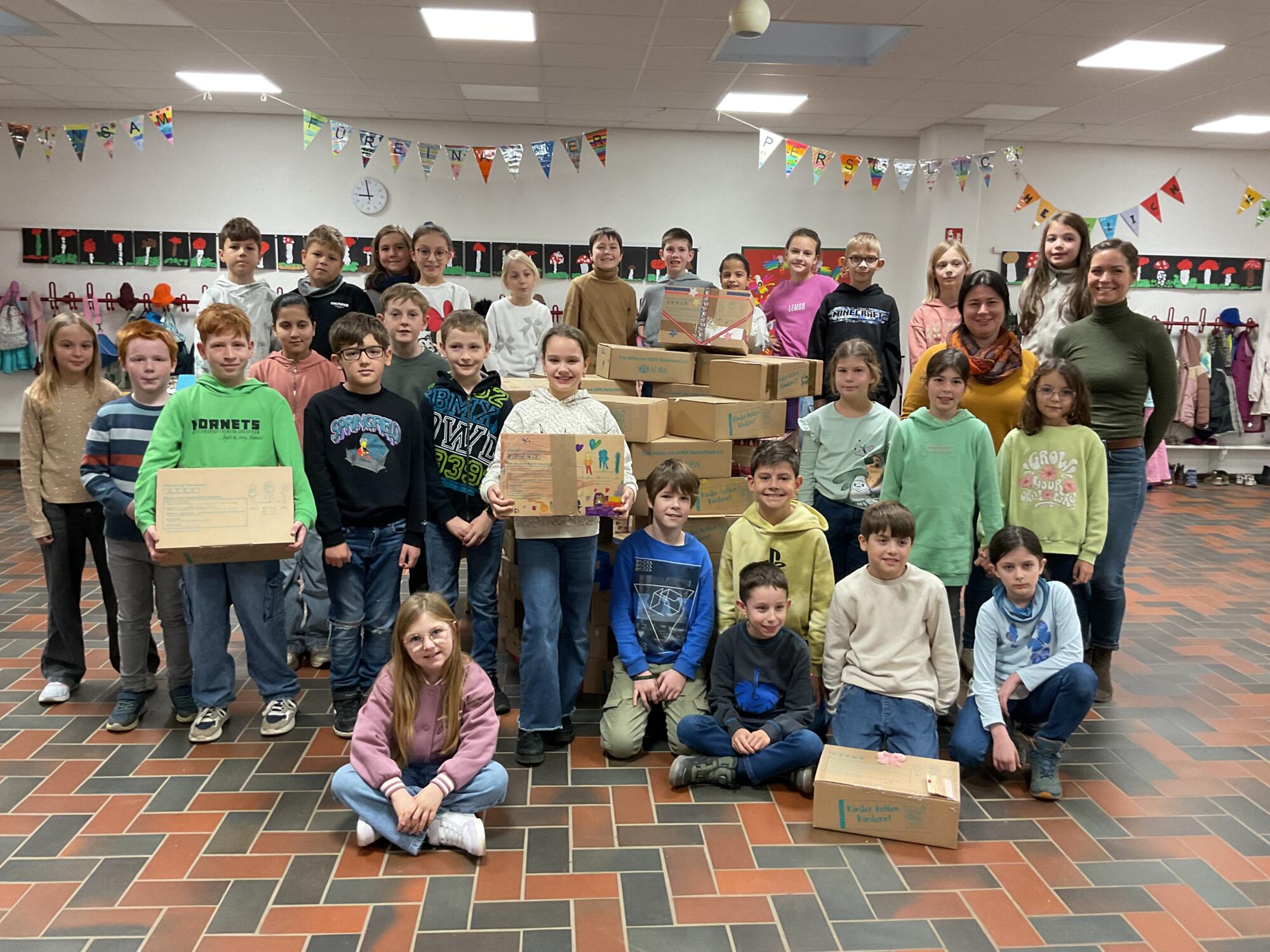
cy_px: 476
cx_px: 635
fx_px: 1064
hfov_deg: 61.7
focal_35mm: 29
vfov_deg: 48.2
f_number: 1.8
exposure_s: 1/60
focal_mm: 3
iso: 160
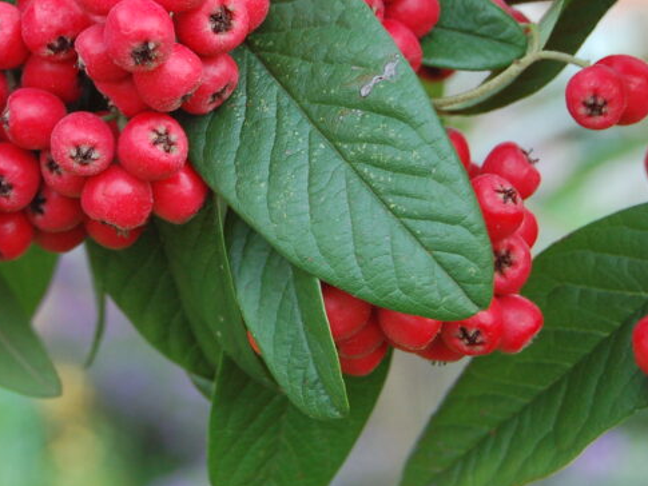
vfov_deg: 9.7
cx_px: 116
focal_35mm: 152
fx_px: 2846
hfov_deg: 12.9
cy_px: 81
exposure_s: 1/30
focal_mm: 50
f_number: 7.1
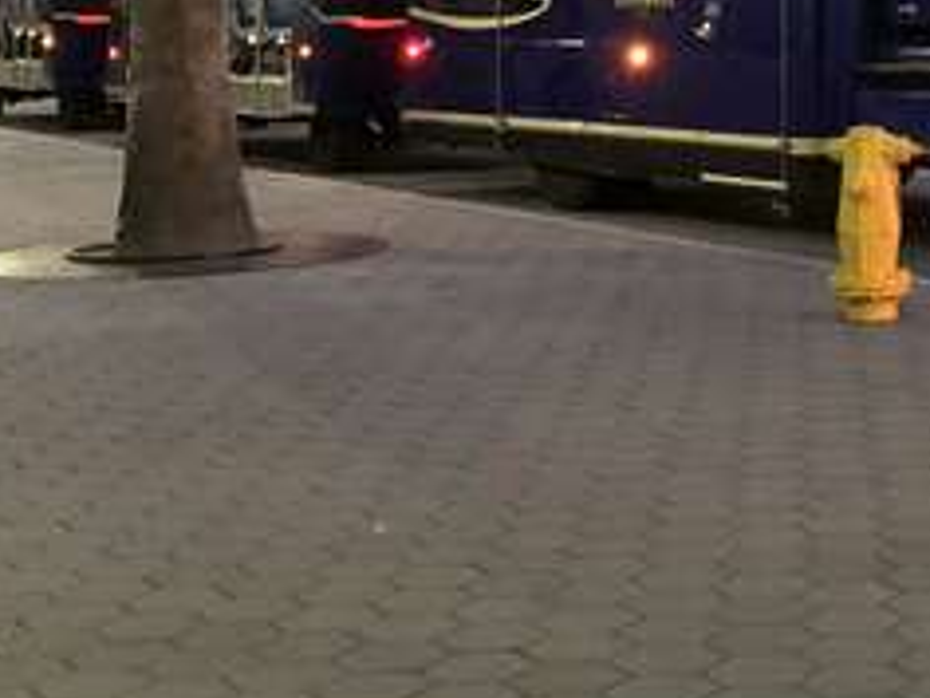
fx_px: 2445
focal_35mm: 91
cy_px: 122
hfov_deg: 20.5
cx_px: 1025
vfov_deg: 16.1
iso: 125
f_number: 1.8
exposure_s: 1/4
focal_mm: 3.99
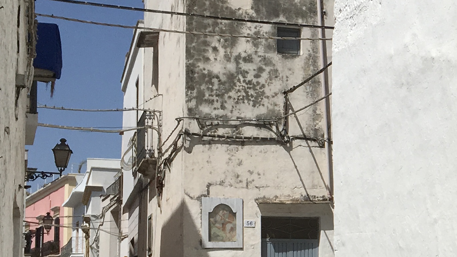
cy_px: 183
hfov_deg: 21.0
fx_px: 1127
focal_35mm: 93
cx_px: 582
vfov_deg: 13.0
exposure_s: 1/4274
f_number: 2.2
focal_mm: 4.15
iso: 25
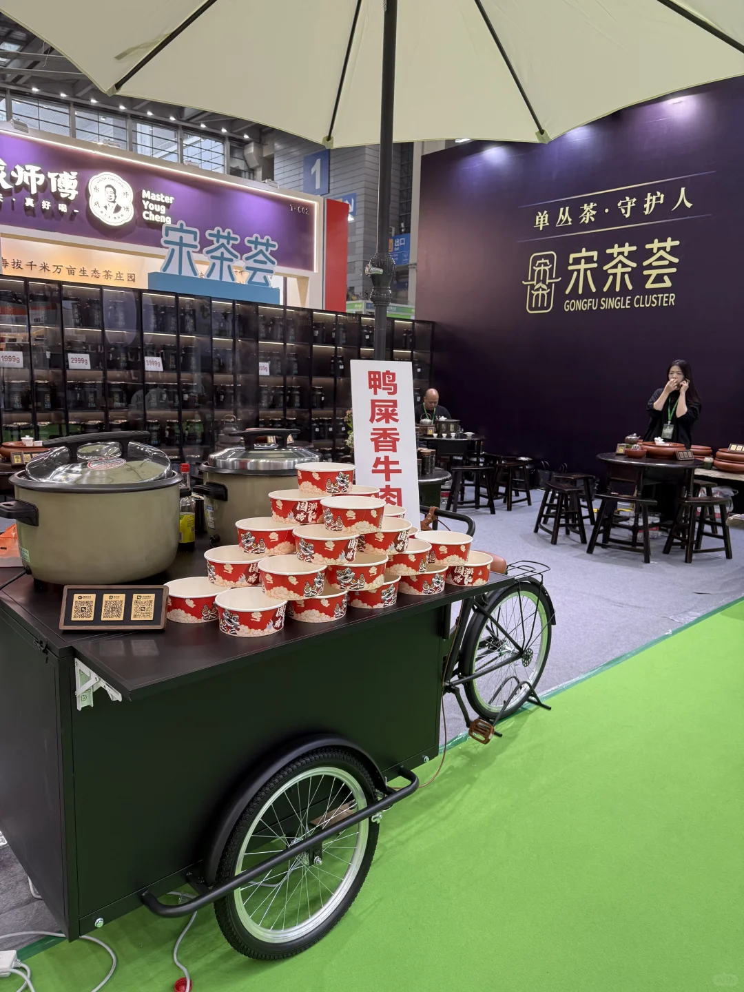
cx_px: 372
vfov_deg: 71.6
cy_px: 496
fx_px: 688
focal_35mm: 24
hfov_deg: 56.8
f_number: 1.78
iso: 160
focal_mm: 6.76
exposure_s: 1/100
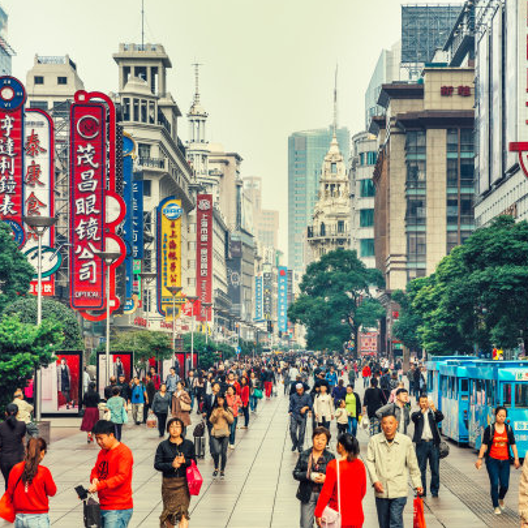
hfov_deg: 19.2
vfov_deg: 19.3
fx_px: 1553
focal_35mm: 90
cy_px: 261
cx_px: 349
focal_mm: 70
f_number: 5.6
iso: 500
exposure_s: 1/500
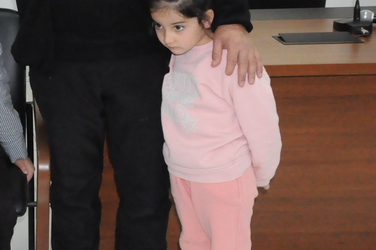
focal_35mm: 82
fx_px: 855
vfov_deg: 16.4
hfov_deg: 21.6
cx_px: -153
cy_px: 24
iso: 3200
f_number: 6.3
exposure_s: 1/200
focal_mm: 18
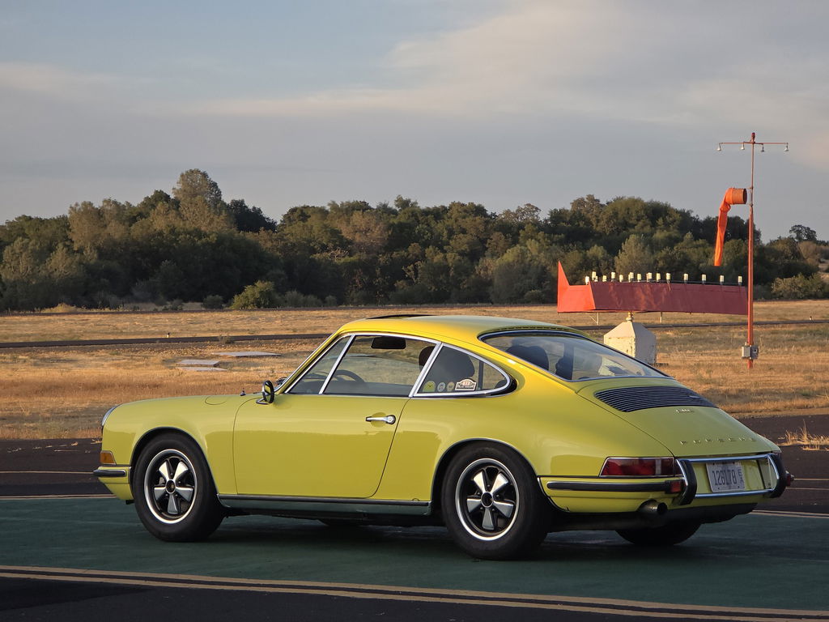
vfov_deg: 12.9
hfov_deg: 17.1
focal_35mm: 115
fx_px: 2754
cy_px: 311
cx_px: 414
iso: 64
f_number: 3.4
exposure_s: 1/321
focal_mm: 18.6
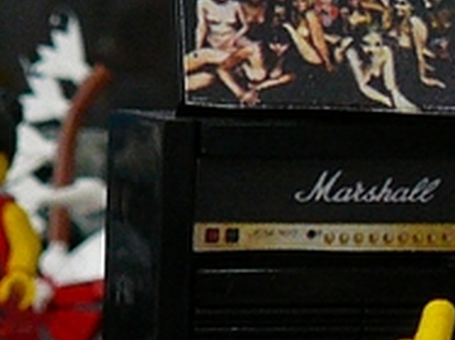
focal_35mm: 154
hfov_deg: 12.4
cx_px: -161
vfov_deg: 9.3
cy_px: 563
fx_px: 2023
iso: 200
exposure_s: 1/8
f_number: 2.8
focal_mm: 5.2
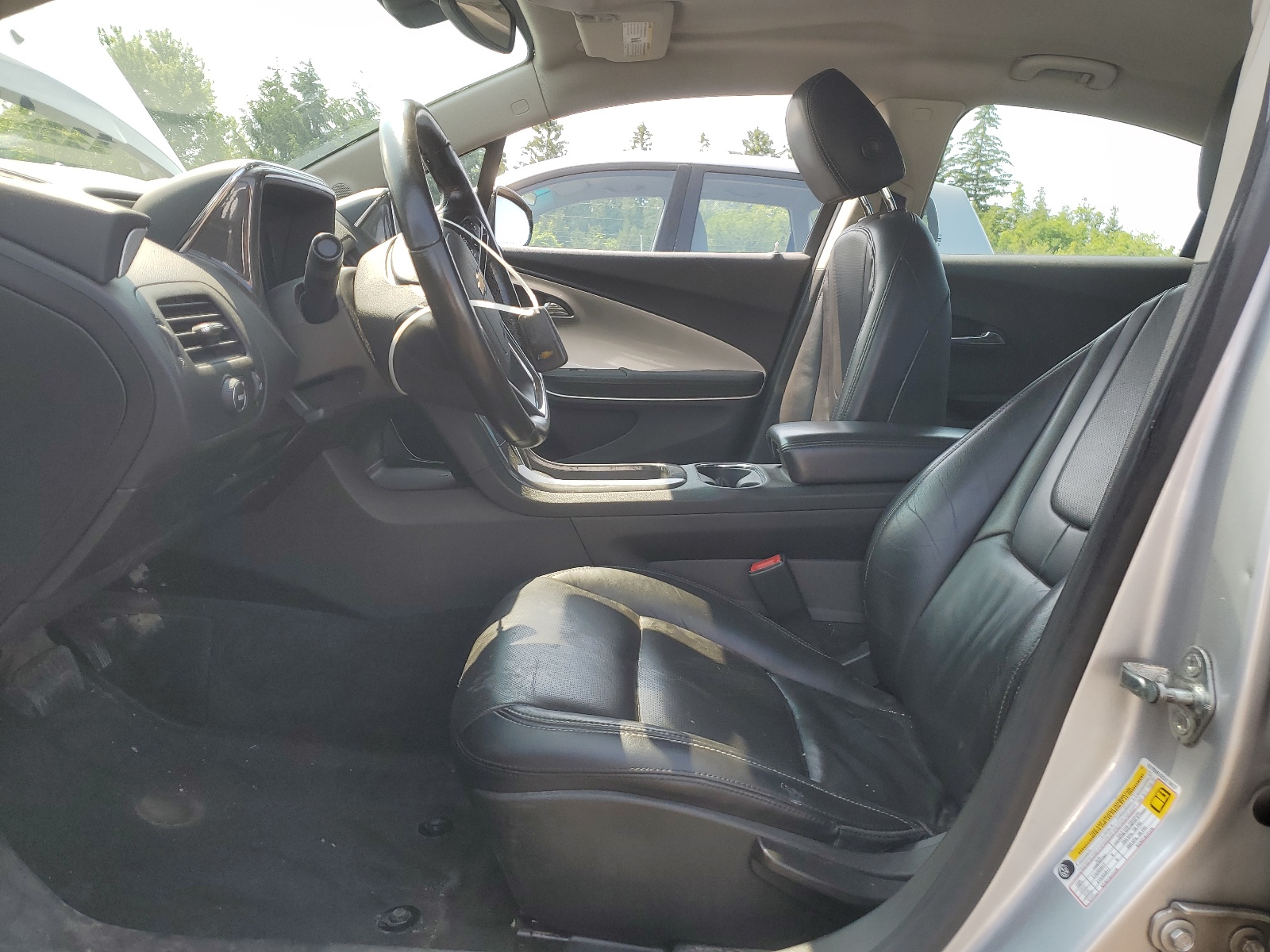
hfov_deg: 67.3
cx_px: 635
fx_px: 954
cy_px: 476
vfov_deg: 53.1
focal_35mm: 26
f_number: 1.5
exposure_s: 1/625
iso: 50
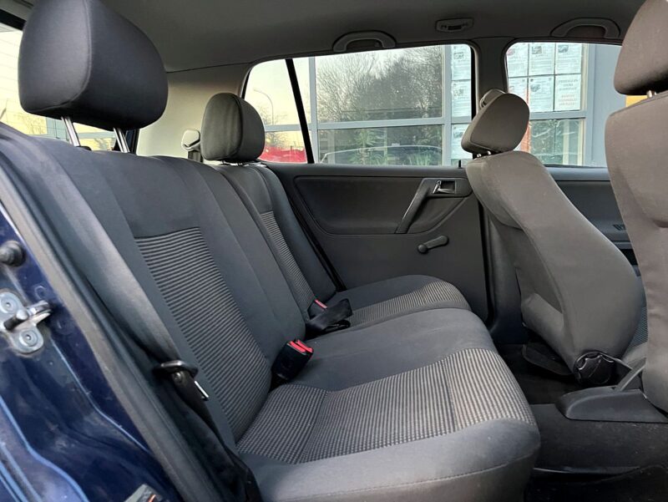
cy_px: 251
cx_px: 334
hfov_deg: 67.3
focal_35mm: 26
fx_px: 502
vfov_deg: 53.1
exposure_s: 1/33
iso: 640
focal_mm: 5.7
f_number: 1.5
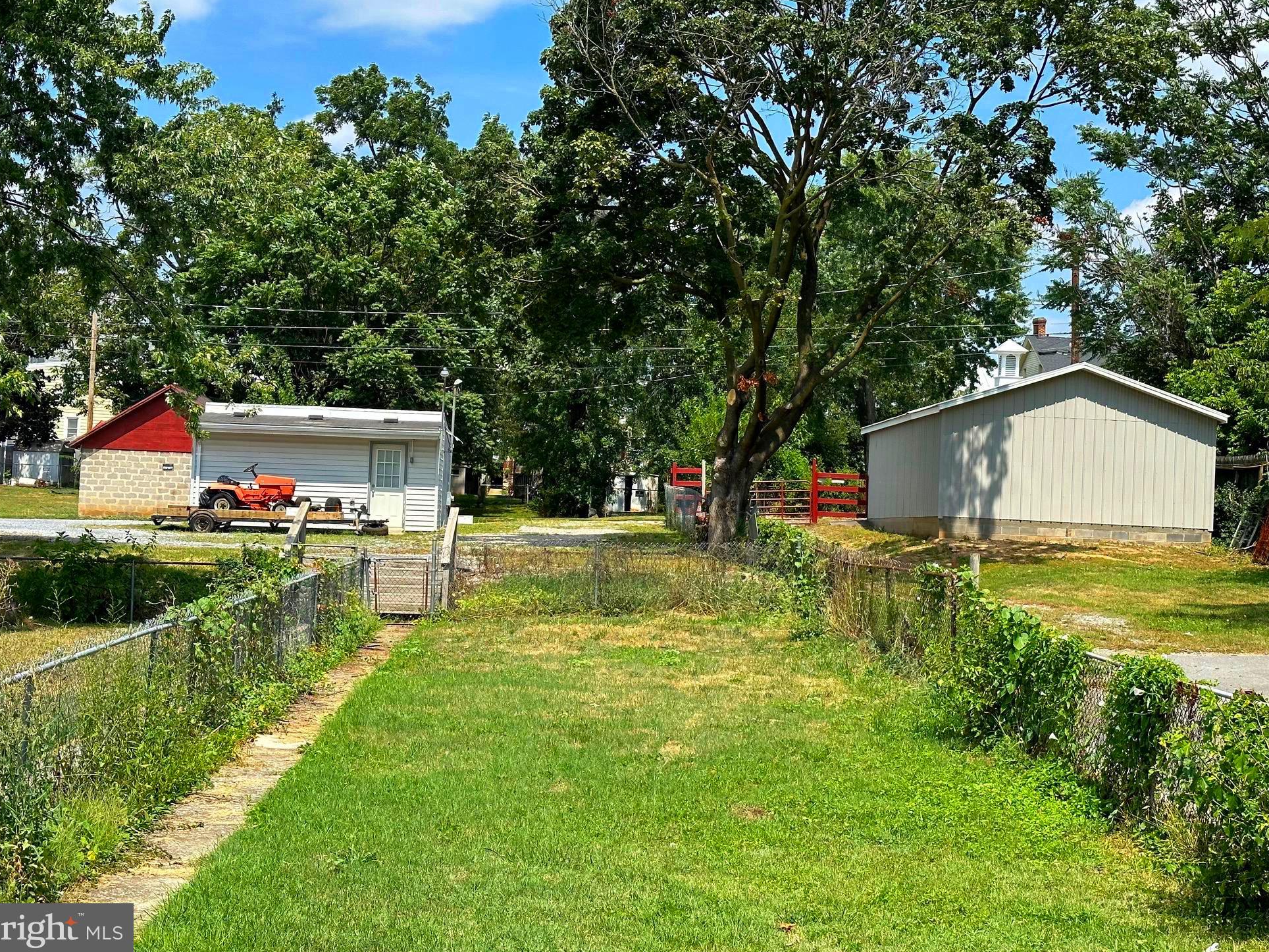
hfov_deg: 37.5
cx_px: 643
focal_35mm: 51
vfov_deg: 28.6
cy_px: 452
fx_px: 1870
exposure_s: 1/2732
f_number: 1.78
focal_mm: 6.86
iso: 64
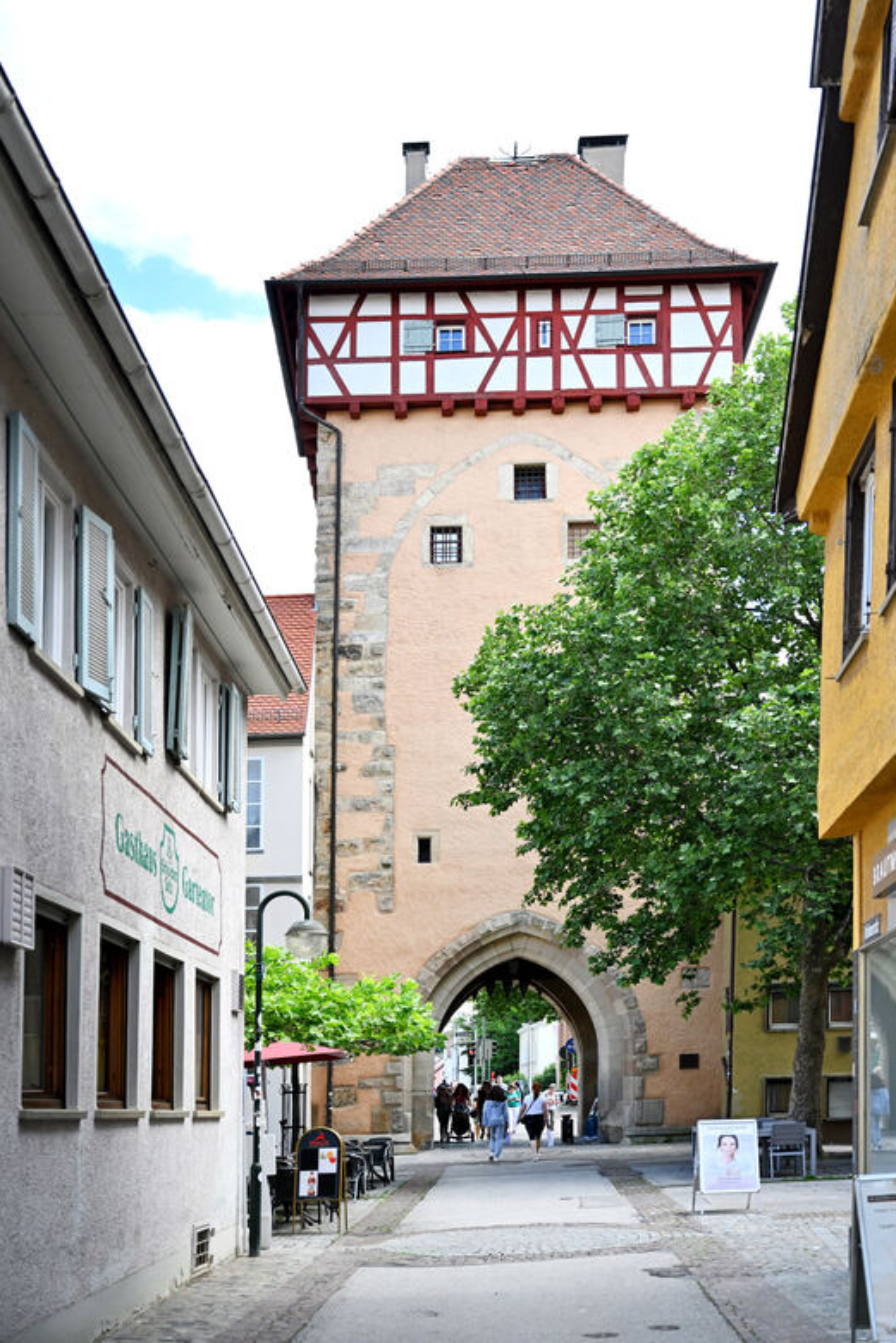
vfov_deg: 46.4
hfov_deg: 31.9
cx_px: 455
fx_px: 1567
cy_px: 657
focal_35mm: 42
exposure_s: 1/8000
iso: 1600
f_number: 3.2
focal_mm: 41
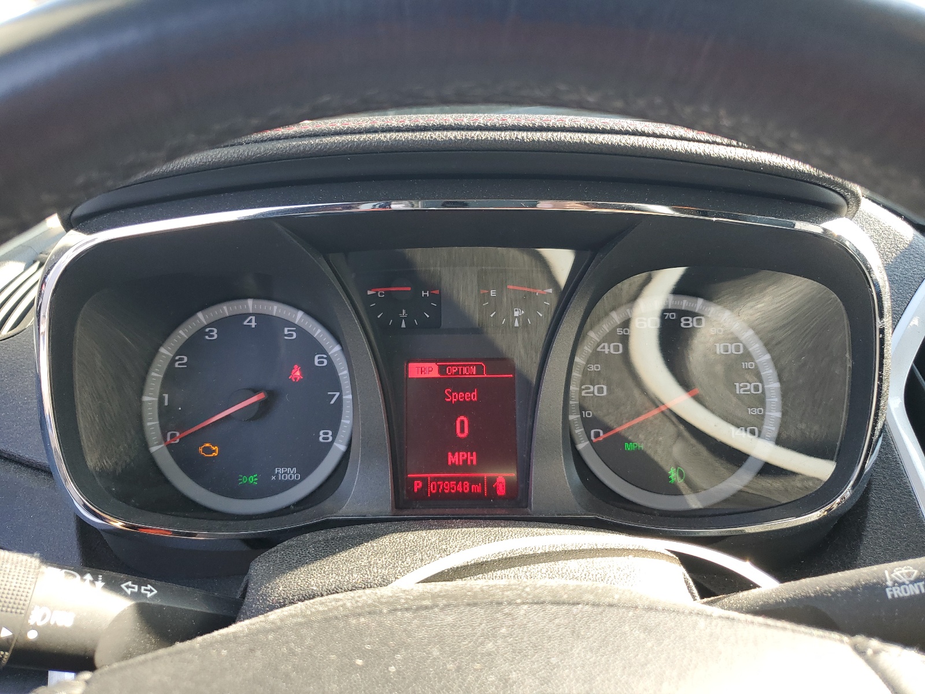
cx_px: 462
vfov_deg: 53.1
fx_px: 695
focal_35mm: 26
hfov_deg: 67.3
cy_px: 347
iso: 50
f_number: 1.5
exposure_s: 1/167
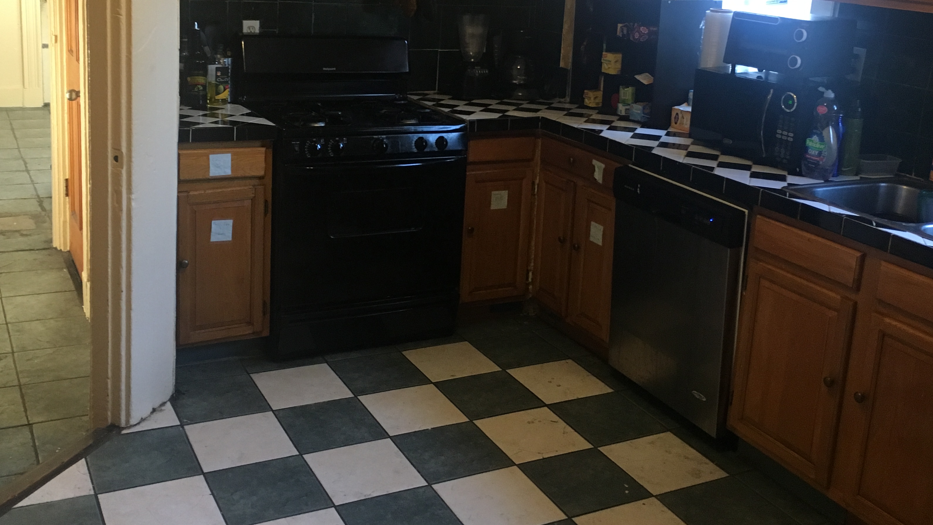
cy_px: 161
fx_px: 990
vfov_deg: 29.4
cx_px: 446
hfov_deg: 50.5
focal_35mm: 40
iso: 160
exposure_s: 1/30
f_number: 2.2
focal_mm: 4.15
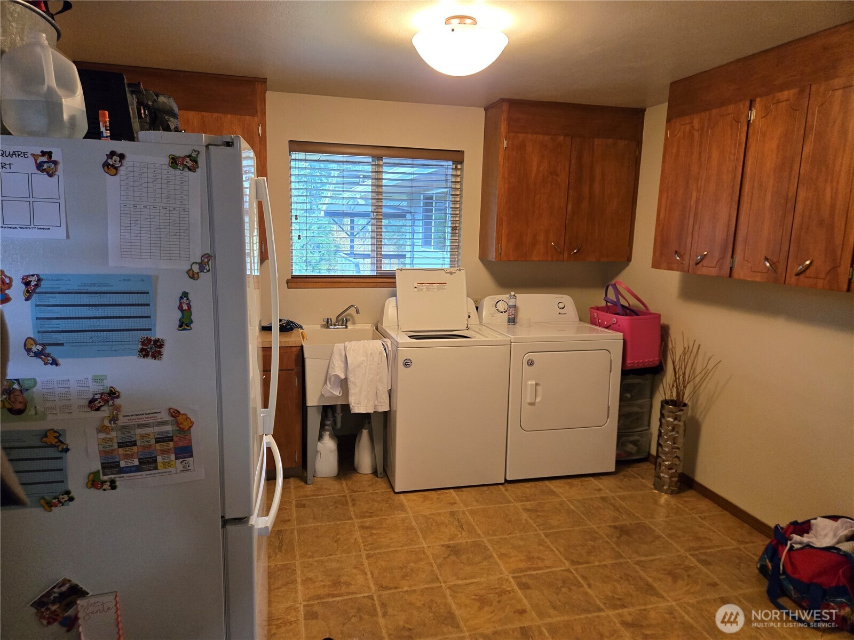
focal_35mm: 23
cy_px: 320
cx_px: 427
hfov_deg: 73.9
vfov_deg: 58.9
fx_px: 567
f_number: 1.8
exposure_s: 1/120
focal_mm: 5.4
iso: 640
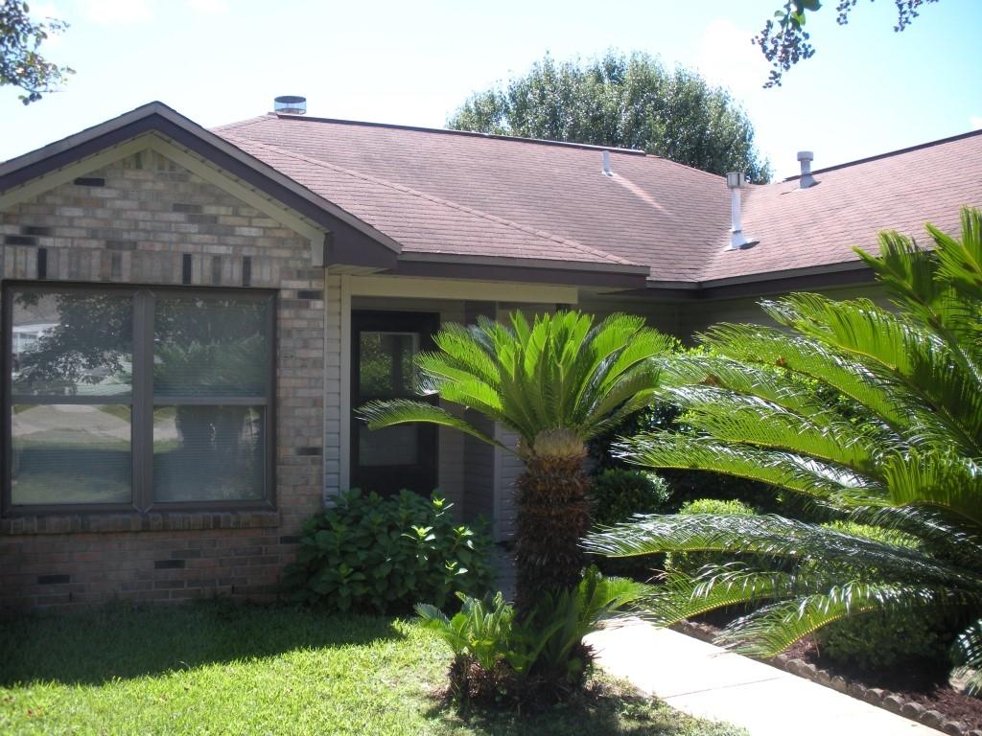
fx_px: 1021
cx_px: 491
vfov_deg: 39.7
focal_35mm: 36
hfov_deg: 51.4
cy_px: 368
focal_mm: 6.3
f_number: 3.5
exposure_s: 1/180
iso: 64
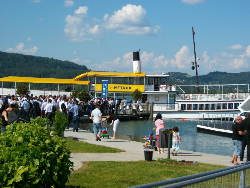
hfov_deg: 23.8
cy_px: 94
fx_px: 592
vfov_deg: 18.0
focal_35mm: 82
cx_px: 125
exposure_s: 1/716
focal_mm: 13.7
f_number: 4.6
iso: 80
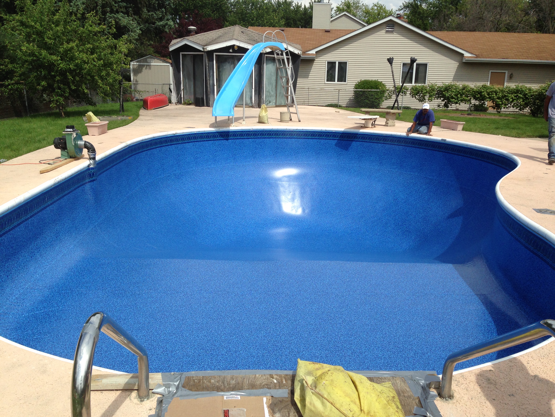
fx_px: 529
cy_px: 208
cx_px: 278
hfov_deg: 55.4
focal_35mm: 33
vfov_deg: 42.9
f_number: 2.4
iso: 50
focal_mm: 4.13
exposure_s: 1/2088
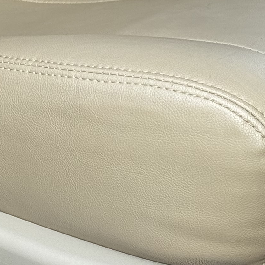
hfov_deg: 8.5
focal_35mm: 205
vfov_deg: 8.3
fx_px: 1776
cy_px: -187
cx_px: 144
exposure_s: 1/900
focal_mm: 6.76
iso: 64
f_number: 1.78
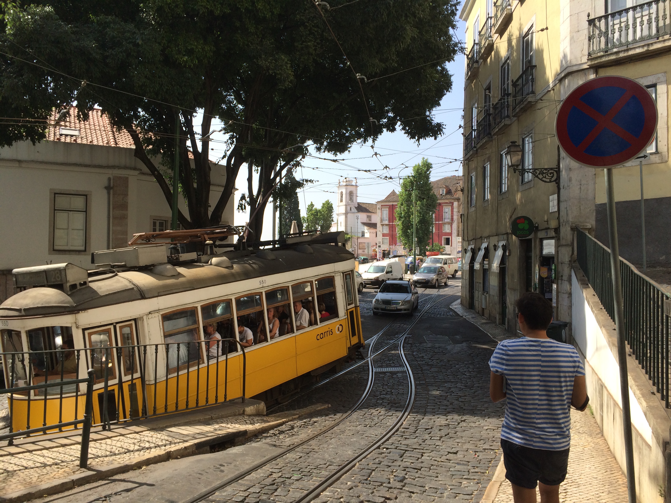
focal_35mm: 29
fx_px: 562
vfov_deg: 48.2
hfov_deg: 61.7
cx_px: 336
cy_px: 252
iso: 32
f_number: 2.2
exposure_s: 1/1208
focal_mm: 4.15
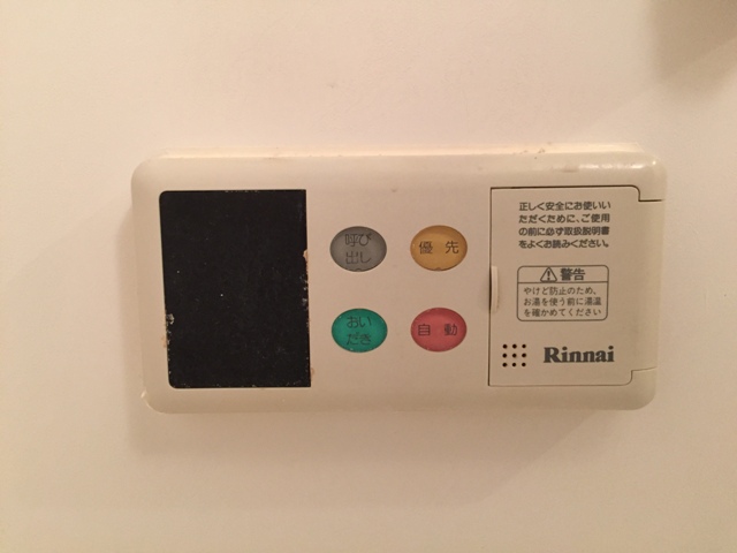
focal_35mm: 29
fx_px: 617
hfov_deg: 61.7
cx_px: 368
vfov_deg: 48.2
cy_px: 276
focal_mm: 4.15
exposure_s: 1/30
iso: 200
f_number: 2.2
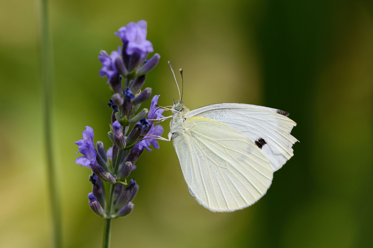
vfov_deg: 3.0
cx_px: 186
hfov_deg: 4.6
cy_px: 124
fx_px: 4659
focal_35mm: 450
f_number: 7.1
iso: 400
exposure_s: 1/2000
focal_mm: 300
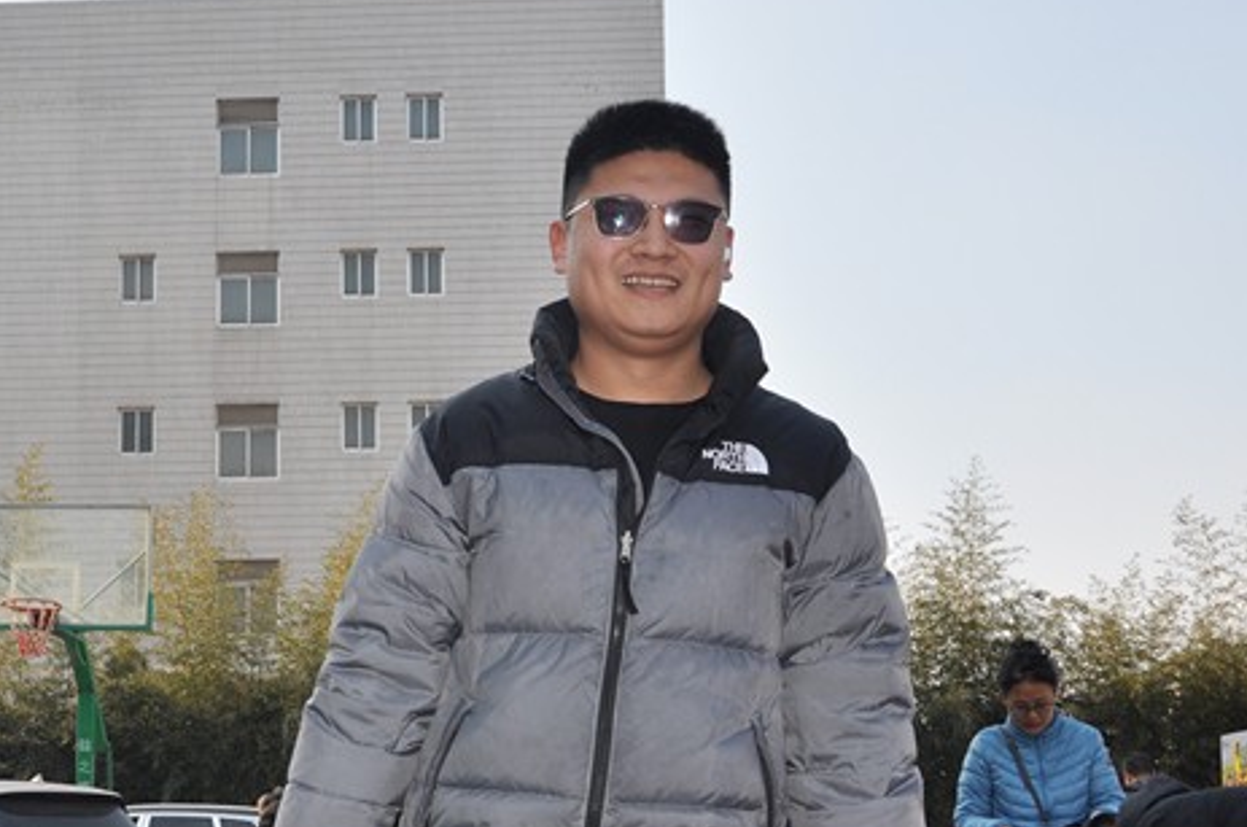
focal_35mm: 57
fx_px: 1971
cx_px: 364
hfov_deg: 34.6
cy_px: 677
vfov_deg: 23.3
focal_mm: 22
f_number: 9
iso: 200
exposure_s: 1/200
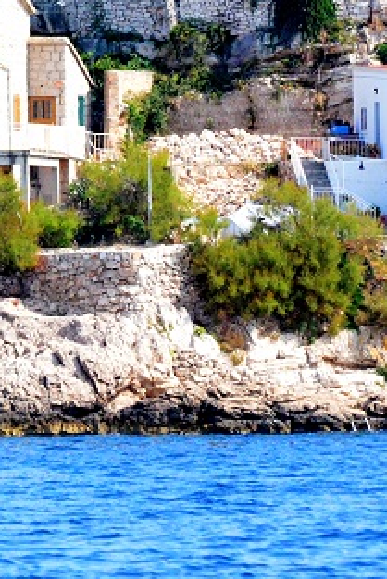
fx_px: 11139
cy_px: -18
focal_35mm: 692
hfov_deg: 2.0
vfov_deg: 3.0
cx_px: 47
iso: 3600
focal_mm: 145
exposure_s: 1/8000
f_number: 5.6
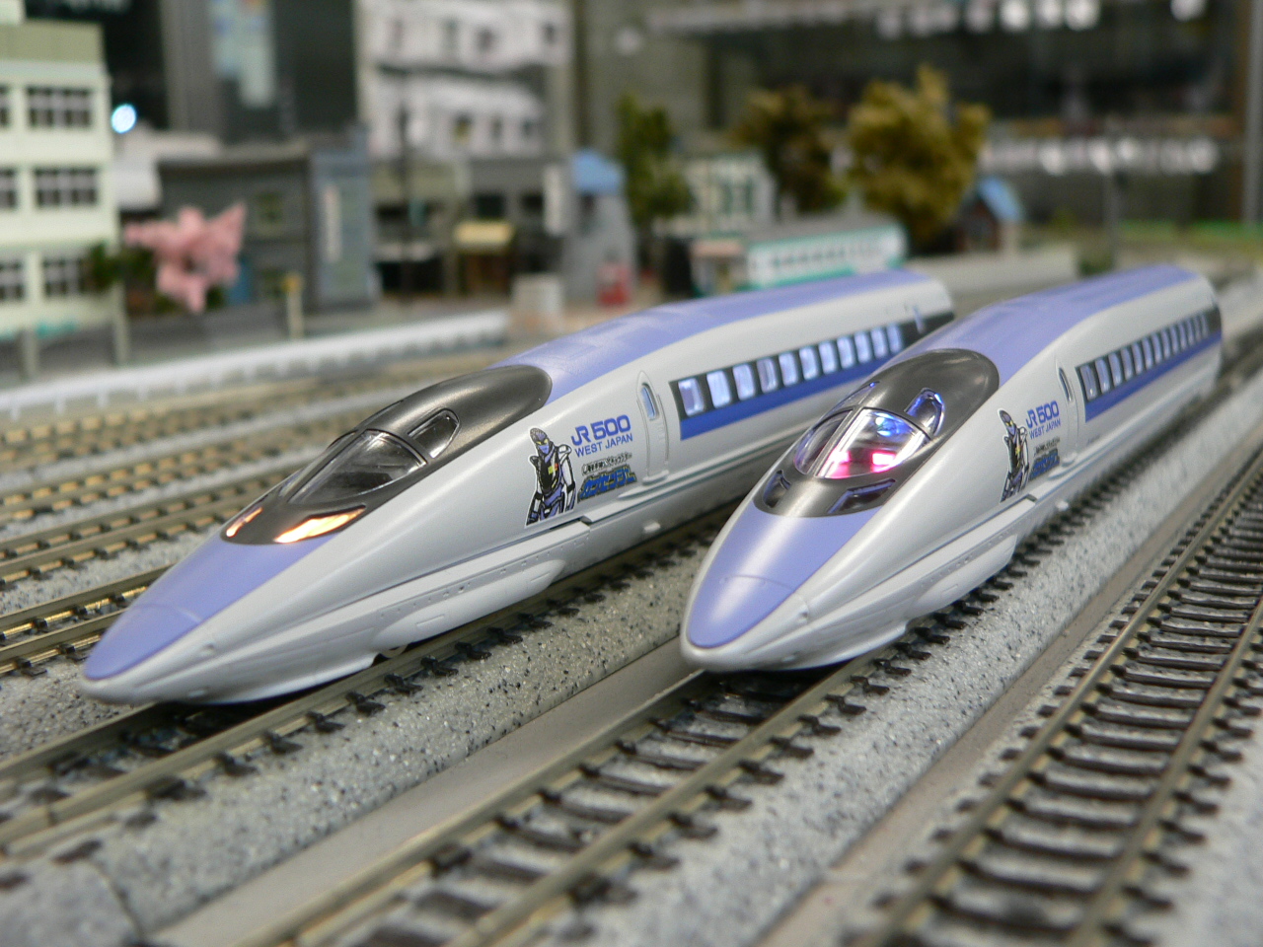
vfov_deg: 34.3
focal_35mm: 42
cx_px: 632
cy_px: 474
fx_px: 1532
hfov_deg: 44.8
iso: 100
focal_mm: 7
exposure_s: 1/10
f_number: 2.8
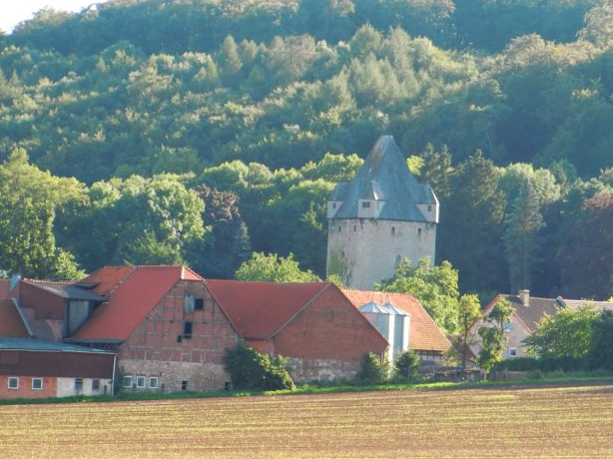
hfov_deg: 9.0
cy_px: 246
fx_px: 3877
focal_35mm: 219
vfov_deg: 6.8
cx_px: 382
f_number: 4.8
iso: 125
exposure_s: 1/160
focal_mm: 30.1
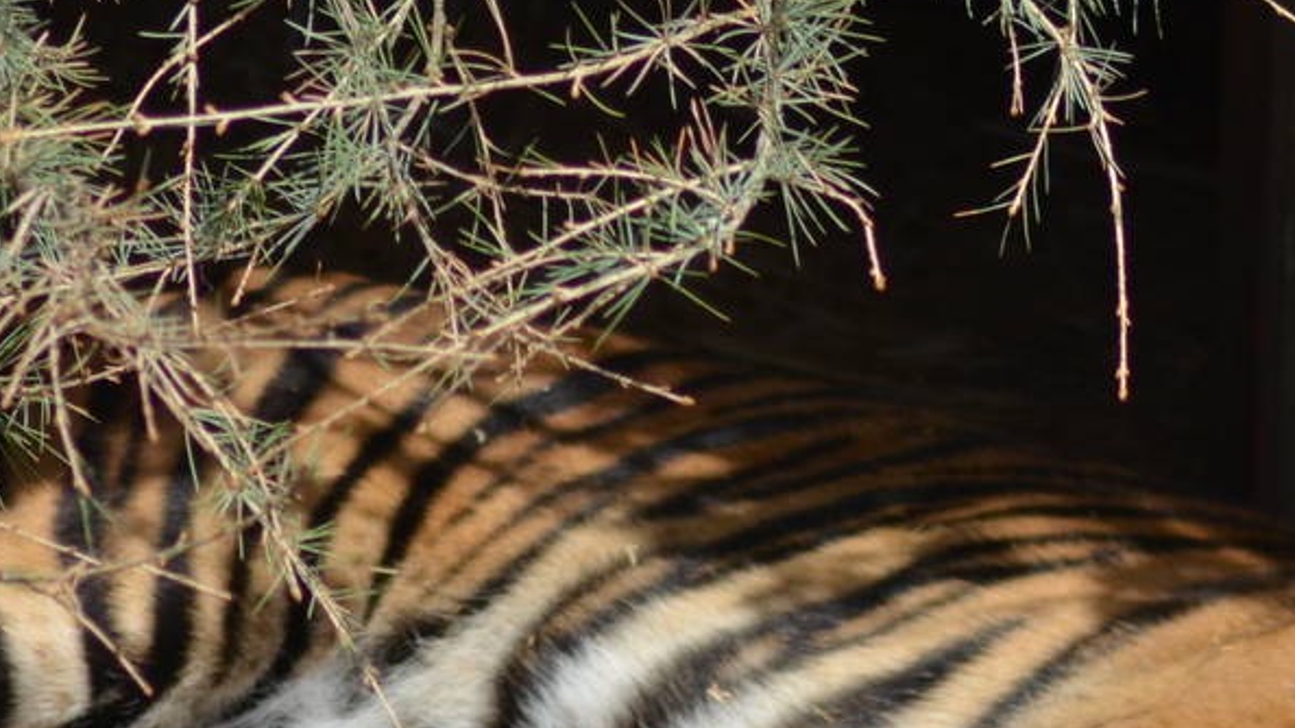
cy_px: 654
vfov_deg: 1.3
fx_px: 31897
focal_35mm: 929
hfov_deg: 2.3
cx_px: 1208
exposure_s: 1/2000
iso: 400
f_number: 5.6
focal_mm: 220
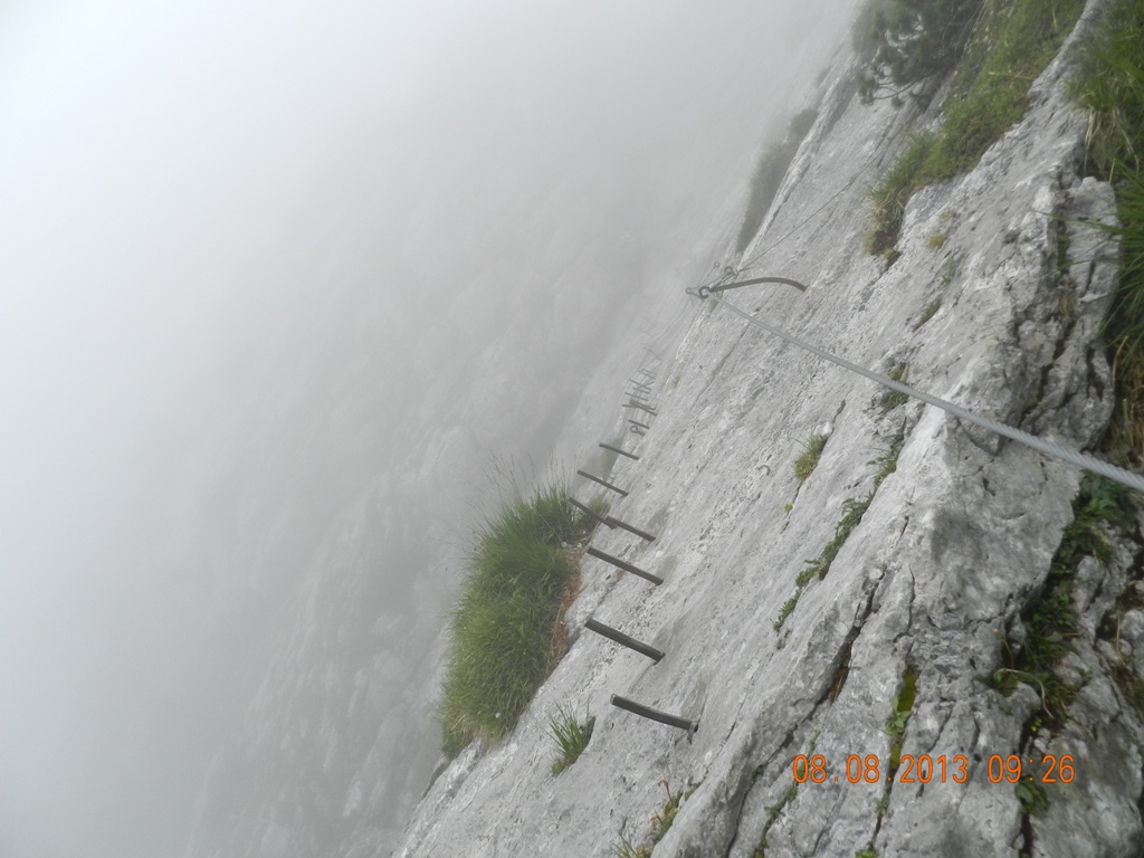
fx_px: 760
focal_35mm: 23
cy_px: 429
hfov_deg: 73.9
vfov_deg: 58.9
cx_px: 572
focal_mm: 4
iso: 160
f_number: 3.4
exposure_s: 1/800
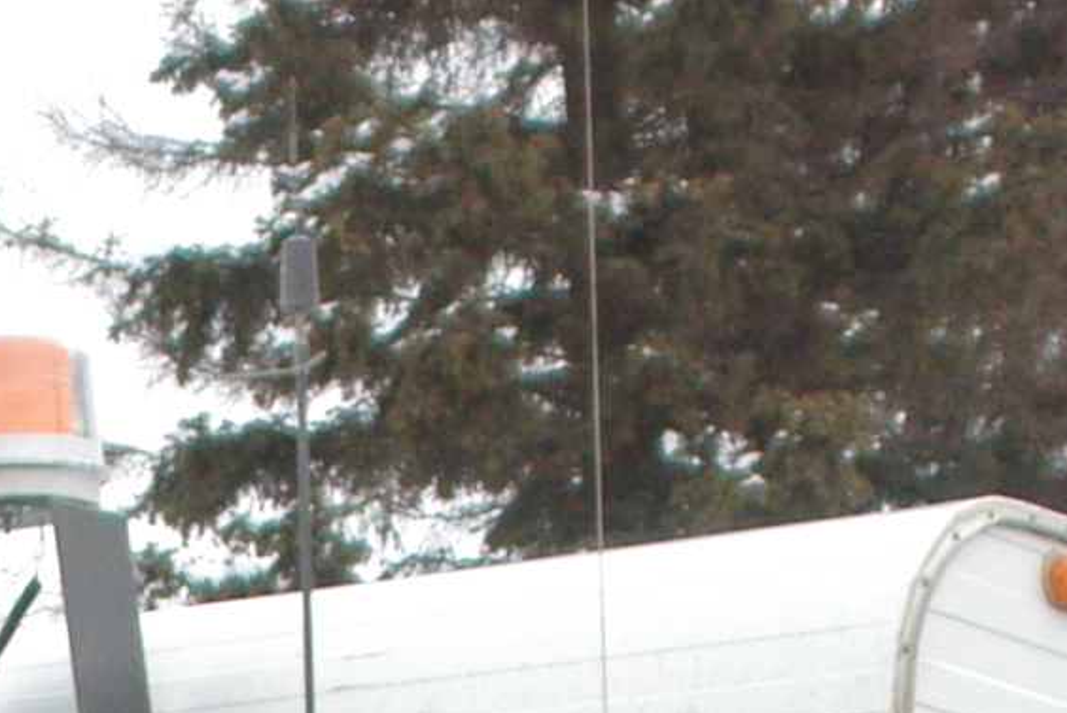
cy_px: 1865
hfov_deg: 9.0
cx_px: -537
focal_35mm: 224
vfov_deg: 5.8
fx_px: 6644
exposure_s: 1/250
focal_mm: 28
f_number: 6.7
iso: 800
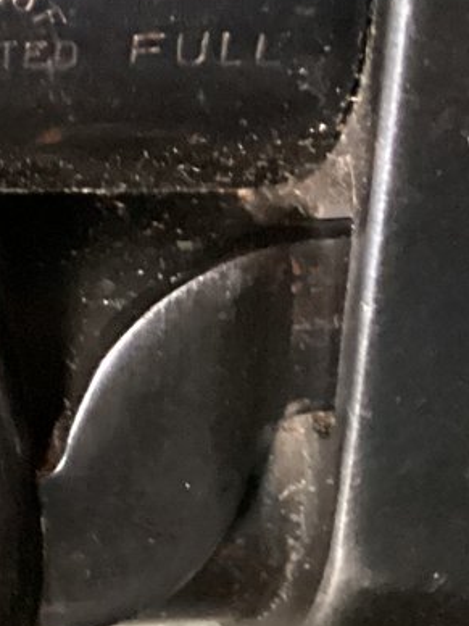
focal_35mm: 121
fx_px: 2186
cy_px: -244
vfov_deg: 15.3
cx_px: -499
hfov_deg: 11.0
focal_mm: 3.3
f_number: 2.4
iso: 640
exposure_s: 1/30
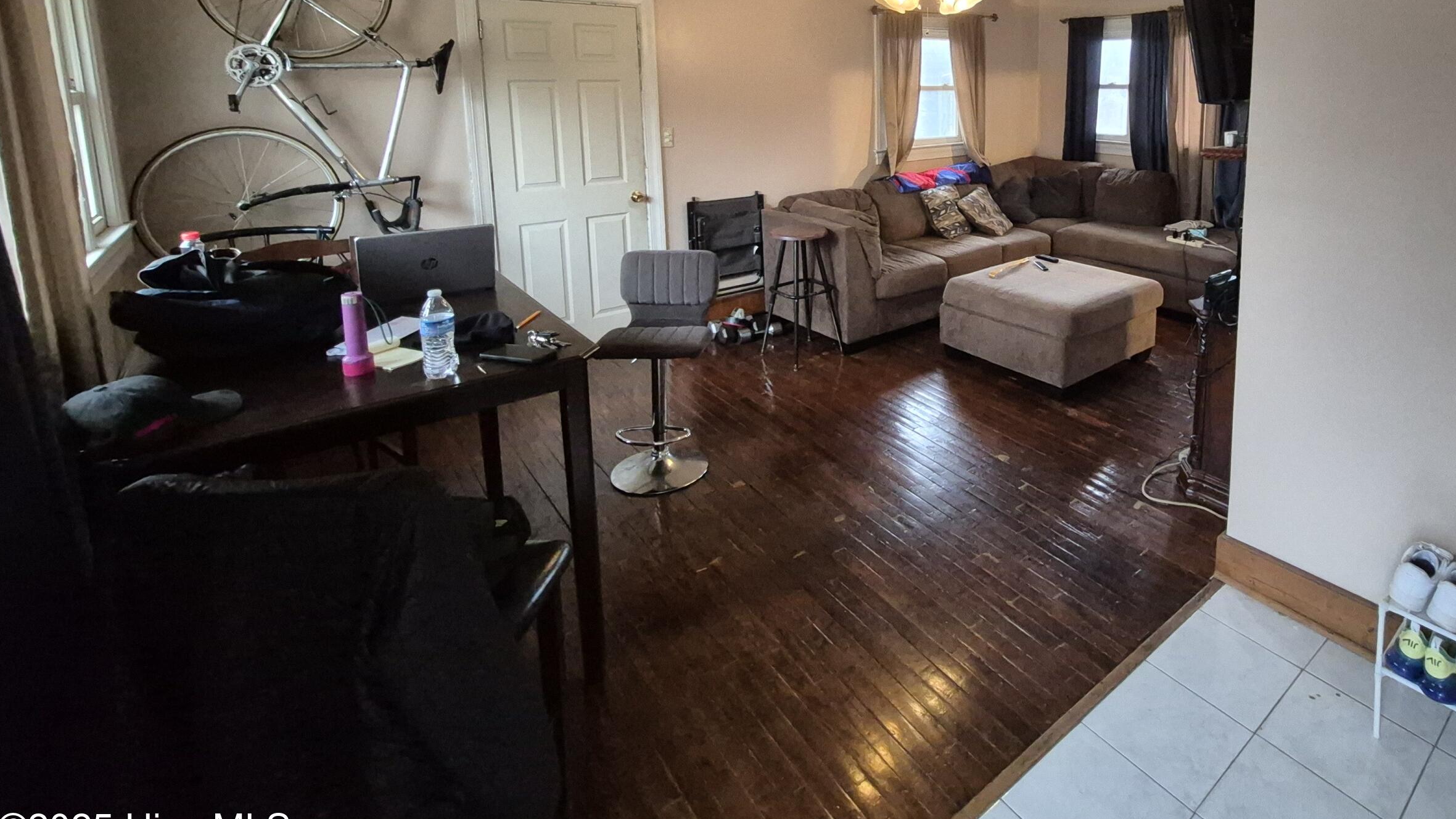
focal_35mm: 18
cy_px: 198
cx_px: 920
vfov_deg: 57.7
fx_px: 695
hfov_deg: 90.6
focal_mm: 1.74
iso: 1600
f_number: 2.2
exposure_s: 1/60
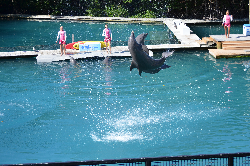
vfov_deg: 14.6
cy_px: 83
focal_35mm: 93
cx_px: 125
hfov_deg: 22.0
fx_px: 644
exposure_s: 1/1600
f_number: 5.6
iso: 400
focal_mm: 62
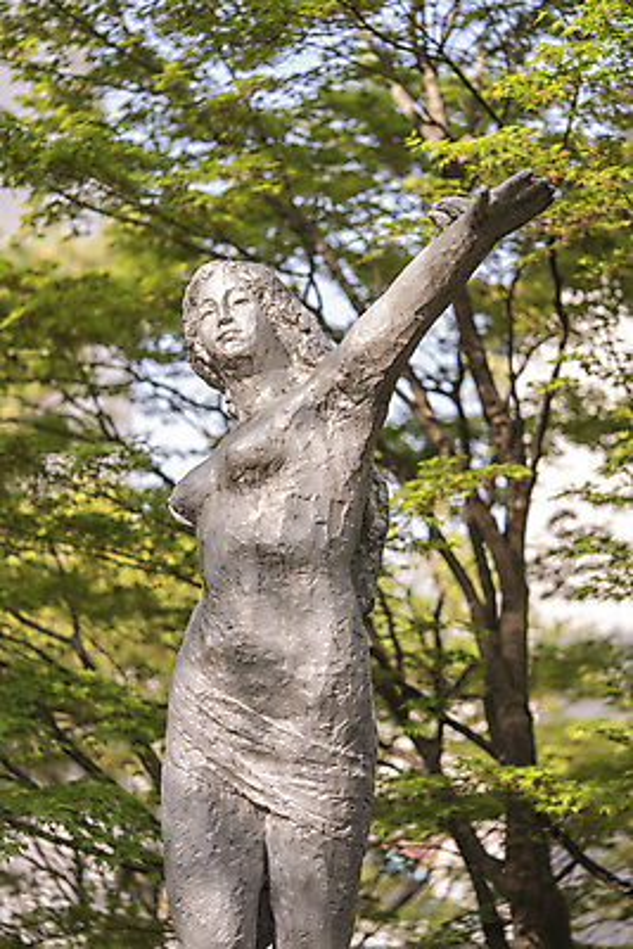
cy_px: 474
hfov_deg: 15.2
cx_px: 316
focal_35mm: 90
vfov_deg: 22.6
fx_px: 2372
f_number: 2.8
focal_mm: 90
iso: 50
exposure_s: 1/250
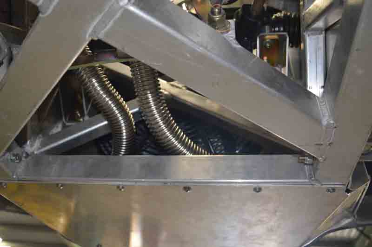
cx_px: 186
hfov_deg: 59.5
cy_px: 124
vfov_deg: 41.6
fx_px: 325
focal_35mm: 32
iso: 720
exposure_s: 1/60
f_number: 3.8
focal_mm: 21
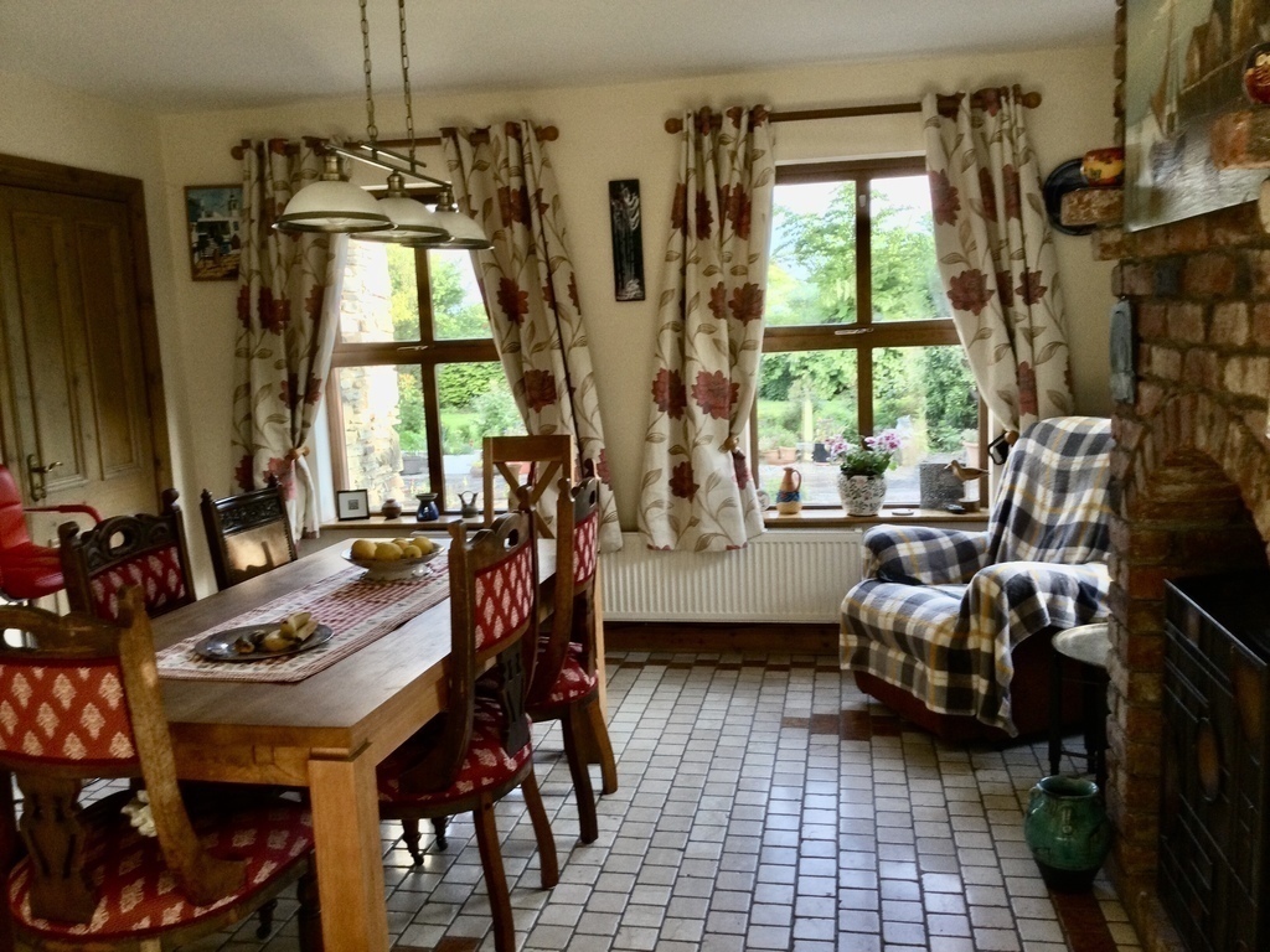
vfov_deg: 45.4
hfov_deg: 58.4
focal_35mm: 31
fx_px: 1137
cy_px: 476
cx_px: 635
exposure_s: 1/33
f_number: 2.4
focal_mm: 3.3
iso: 50
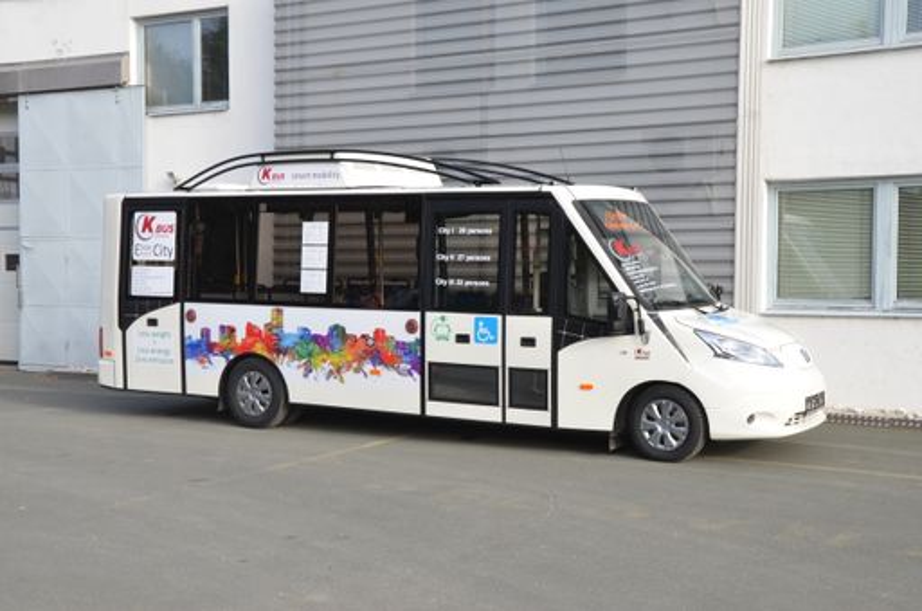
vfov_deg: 27.9
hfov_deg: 41.2
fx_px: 1227
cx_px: 461
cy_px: 306
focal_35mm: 48
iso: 400
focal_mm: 32
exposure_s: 1/250
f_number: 8
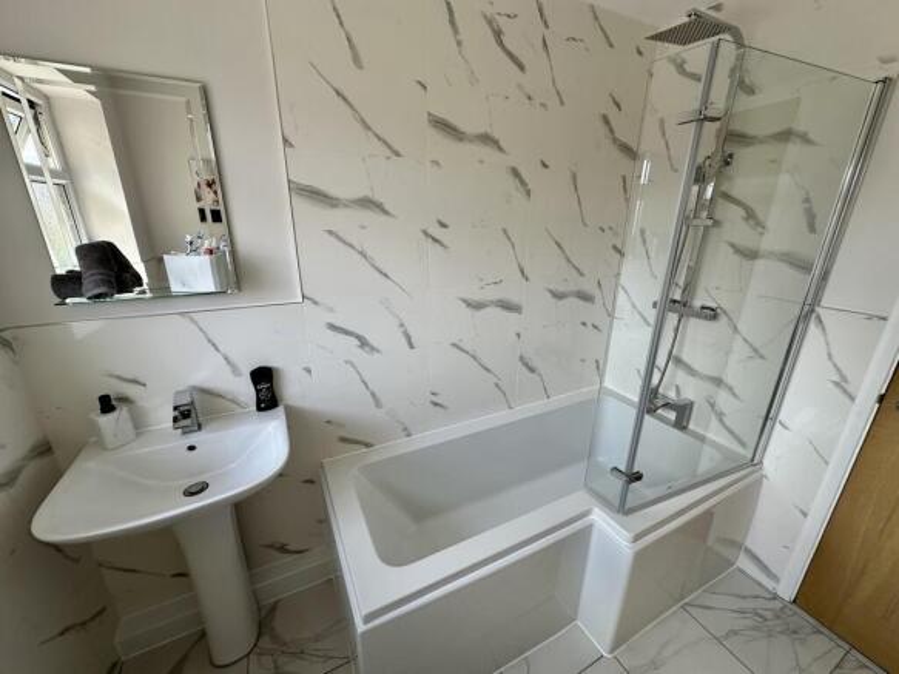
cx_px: 450
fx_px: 364
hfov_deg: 102.1
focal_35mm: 14
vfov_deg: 85.7
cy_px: 337
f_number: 2.2
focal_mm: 2.22
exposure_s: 1/169
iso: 40
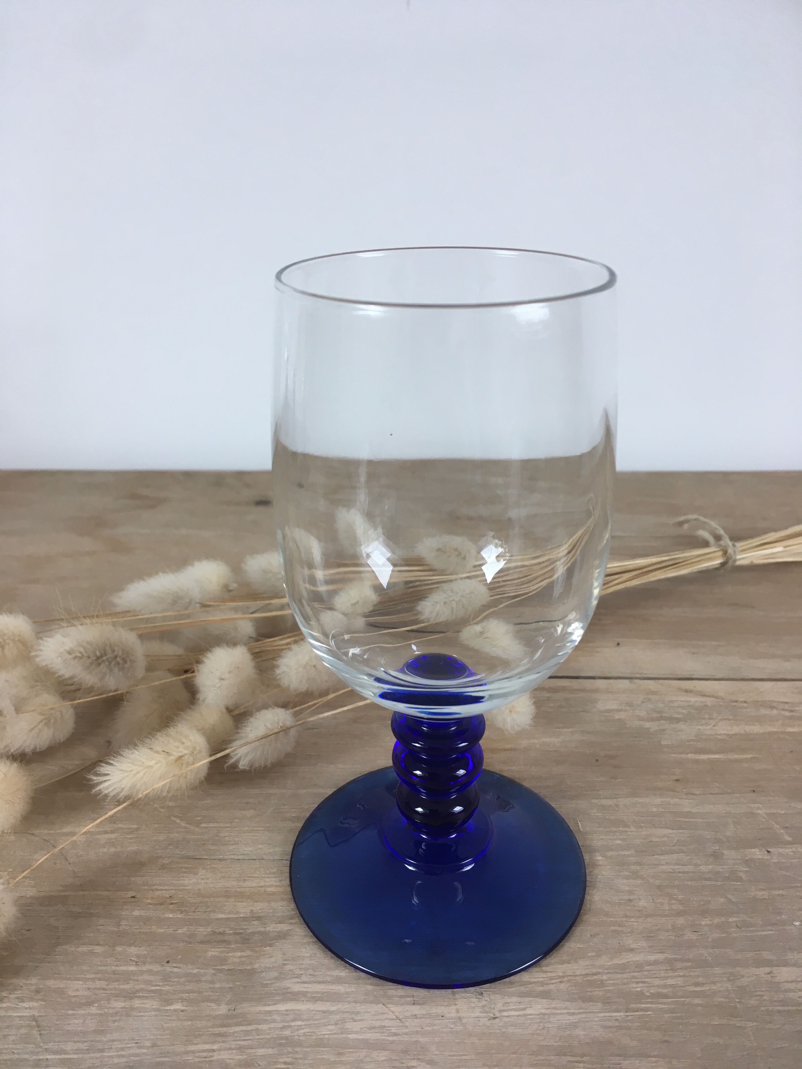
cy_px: 534
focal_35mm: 29
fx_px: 896
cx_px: 401
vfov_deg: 61.7
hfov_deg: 48.2
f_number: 2.2
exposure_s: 1/33
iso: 25
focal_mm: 4.15
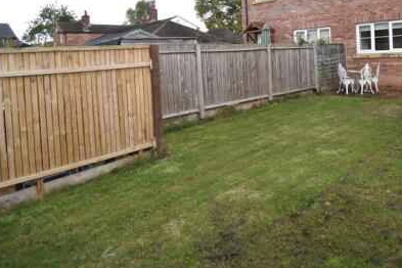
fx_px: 279
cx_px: 305
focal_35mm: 25
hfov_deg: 66.7
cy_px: 56
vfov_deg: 48.5
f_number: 5
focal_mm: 10
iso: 140
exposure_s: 1/200
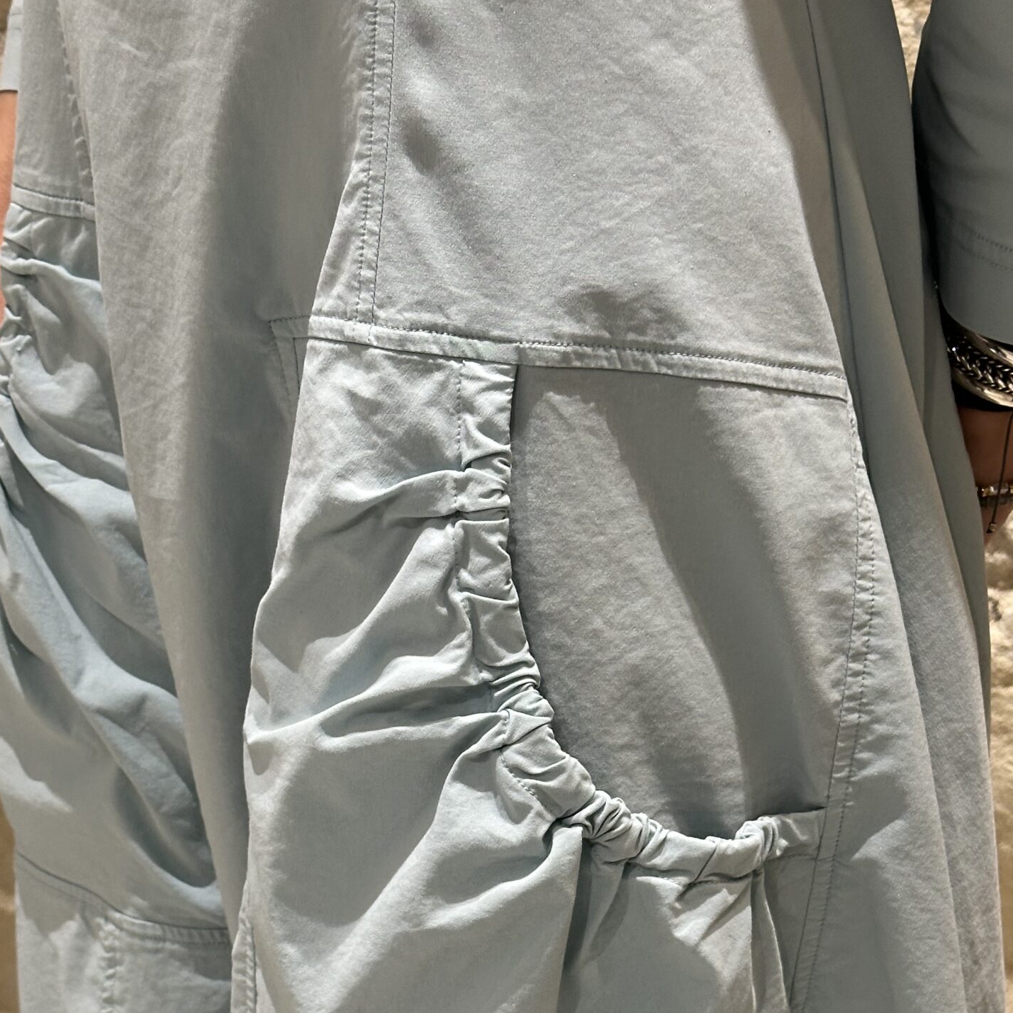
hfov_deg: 22.8
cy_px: 812
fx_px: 2516
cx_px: 489
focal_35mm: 76
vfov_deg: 22.5
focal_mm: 6.86
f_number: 1.78
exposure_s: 1/50
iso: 160
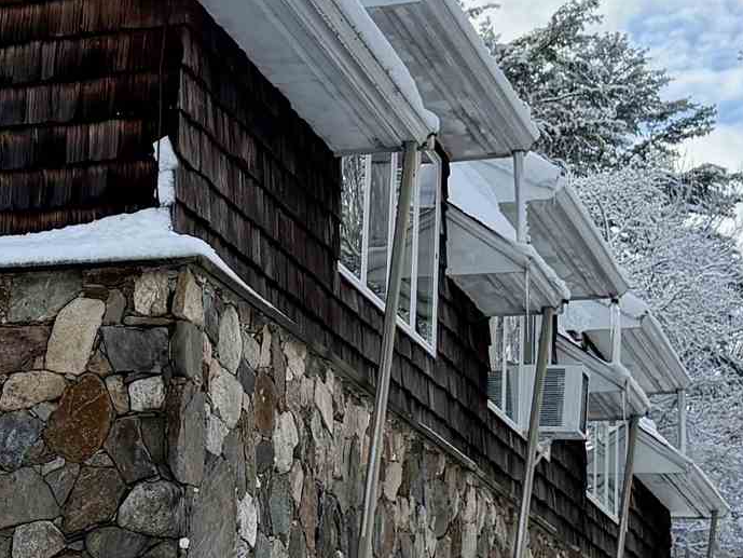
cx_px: -229
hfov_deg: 17.2
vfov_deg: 13.7
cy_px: 480
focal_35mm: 107
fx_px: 2297
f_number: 1.78
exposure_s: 1/4975
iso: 125
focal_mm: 6.76
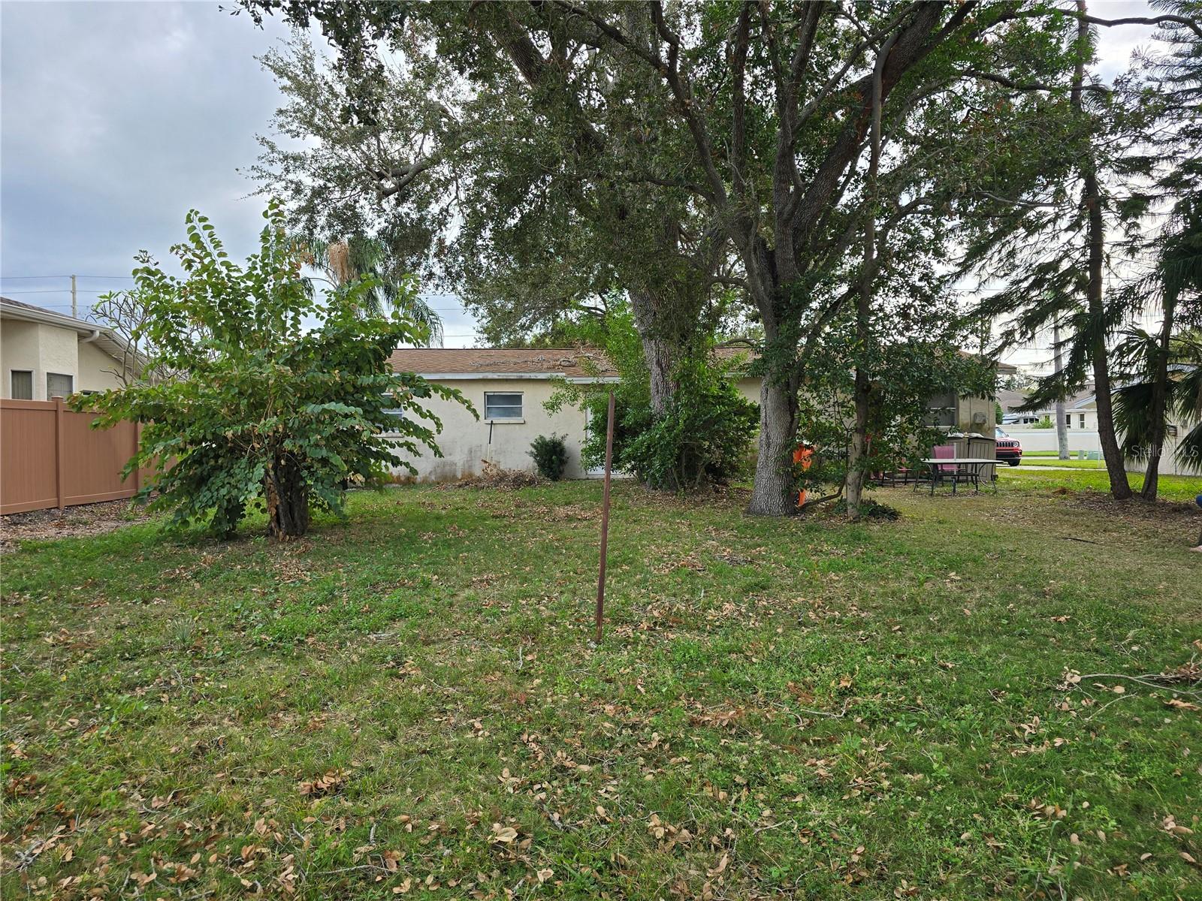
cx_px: 601
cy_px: 450
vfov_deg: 58.9
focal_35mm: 23
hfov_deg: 73.9
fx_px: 799
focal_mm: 6.3
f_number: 1.7
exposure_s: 1/205
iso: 12
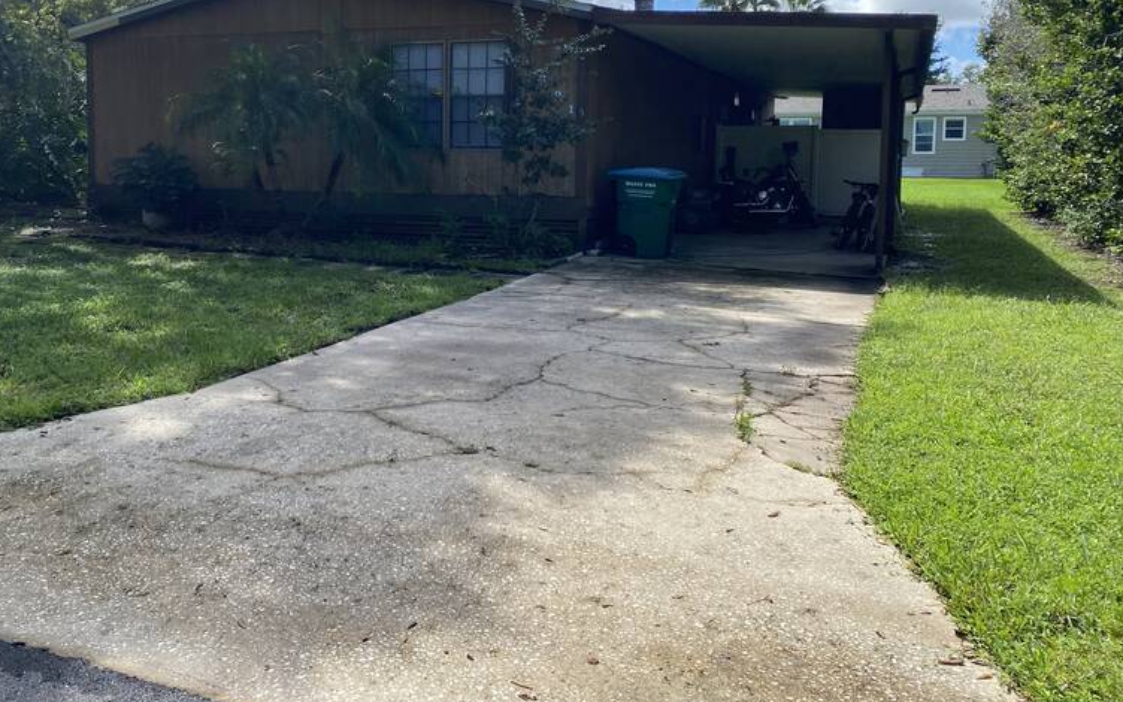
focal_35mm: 33
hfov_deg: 57.8
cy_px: 237
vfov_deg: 37.9
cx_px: 470
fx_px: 1010
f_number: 1.8
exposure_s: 1/1377
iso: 32
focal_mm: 4.25
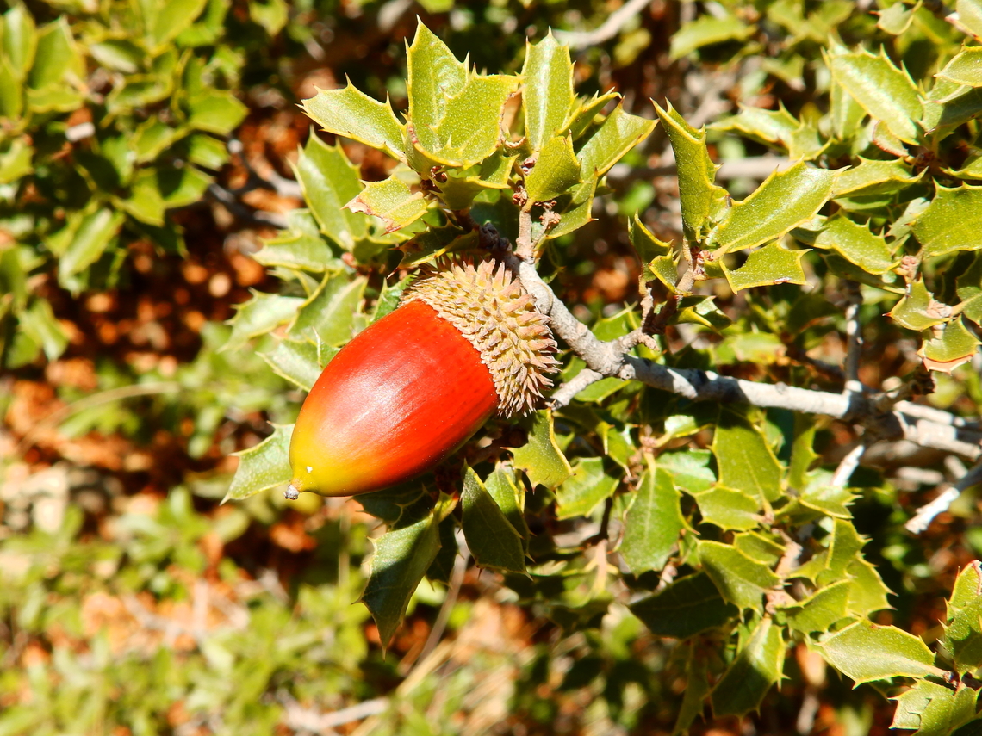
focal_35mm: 46
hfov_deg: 41.2
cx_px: 491
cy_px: 368
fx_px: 1305
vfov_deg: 31.5
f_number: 4.5
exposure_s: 1/250
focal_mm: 8.2
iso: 80
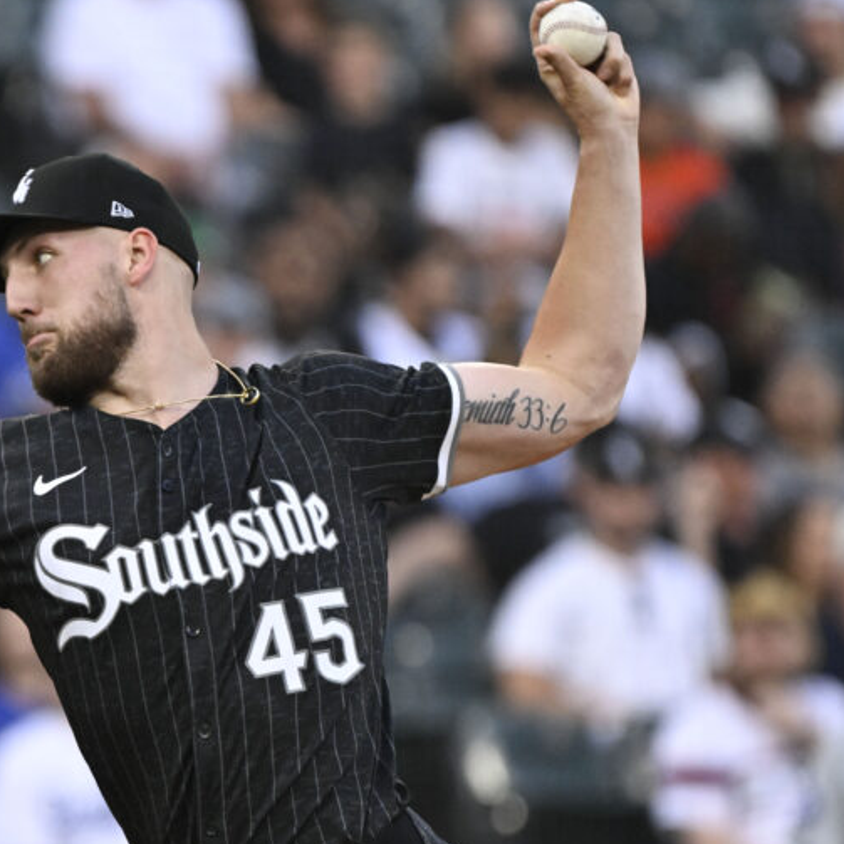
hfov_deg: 1.5
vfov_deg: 1.5
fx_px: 31805
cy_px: 489
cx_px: 62
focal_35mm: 1153
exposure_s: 1/2000
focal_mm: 560
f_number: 6.3
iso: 5000
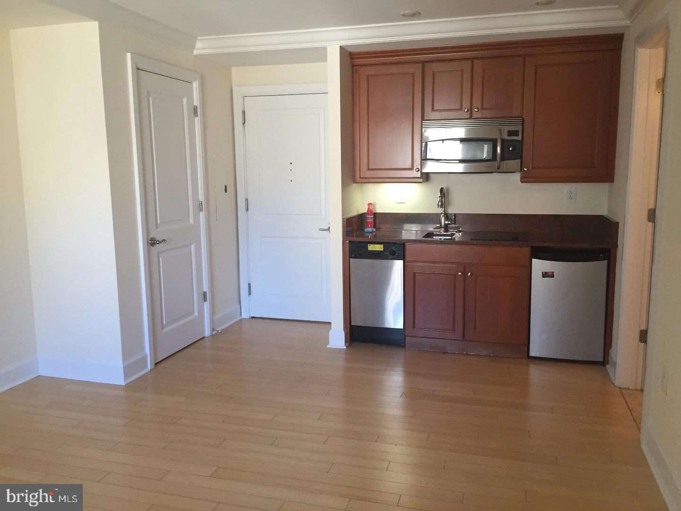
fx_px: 571
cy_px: 256
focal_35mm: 29
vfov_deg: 48.2
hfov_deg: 61.7
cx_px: 340
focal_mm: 4.15
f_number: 2.2
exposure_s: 1/30
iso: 50
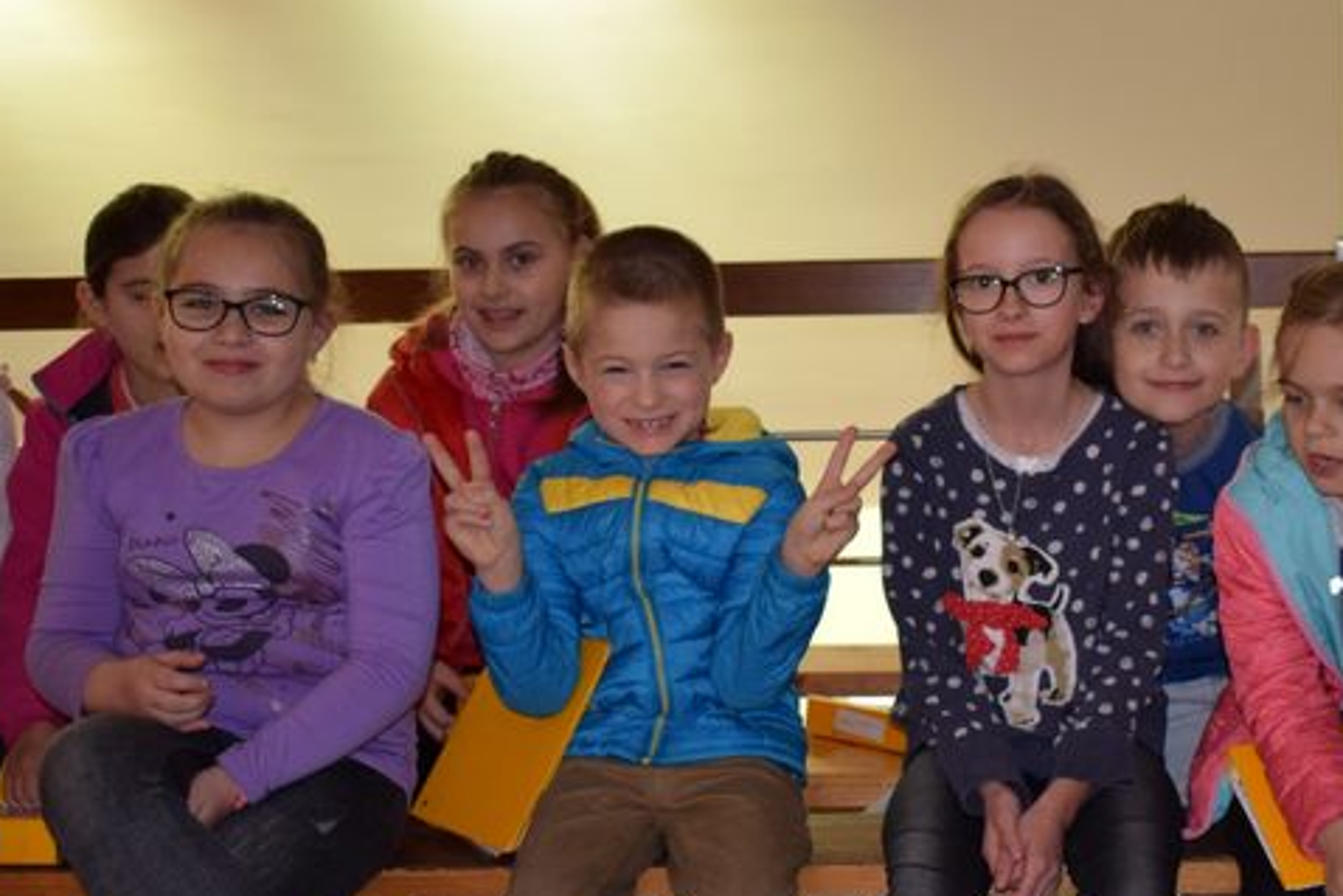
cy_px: 472
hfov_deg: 27.5
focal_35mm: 73
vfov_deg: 18.7
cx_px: 922
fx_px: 2718
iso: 800
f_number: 4.2
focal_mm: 29
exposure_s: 1/80
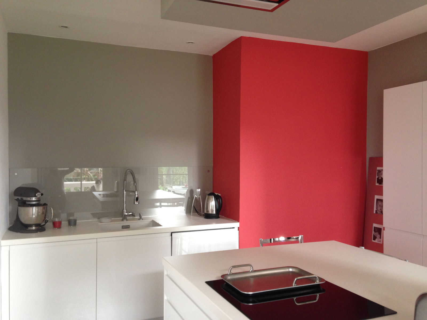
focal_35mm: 33
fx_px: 407
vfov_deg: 42.9
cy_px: 160
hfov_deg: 55.4
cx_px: 214
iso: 125
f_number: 2.4
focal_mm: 4.12
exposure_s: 1/20
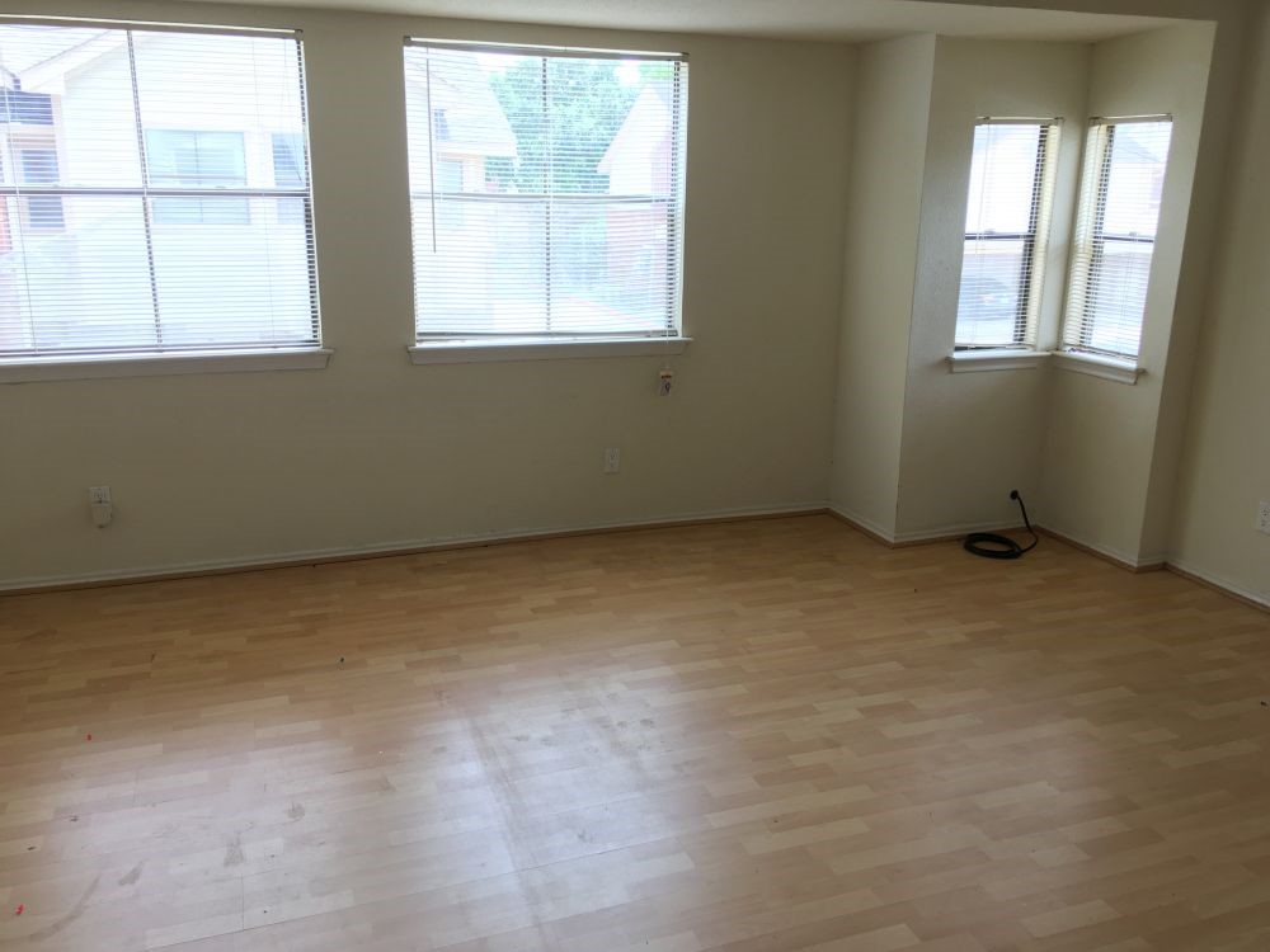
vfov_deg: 48.2
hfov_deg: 61.7
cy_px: 476
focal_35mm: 29
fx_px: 1064
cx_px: 635
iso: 25
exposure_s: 1/60
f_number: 2.2
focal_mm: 4.15
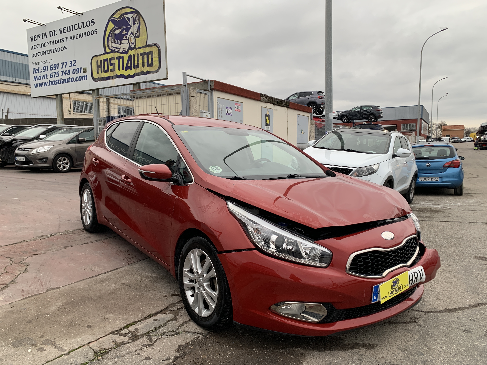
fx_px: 366
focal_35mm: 26
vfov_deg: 53.1
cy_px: 182
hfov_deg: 67.3
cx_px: 244
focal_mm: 4.25
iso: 32
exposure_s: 1/122
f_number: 1.8
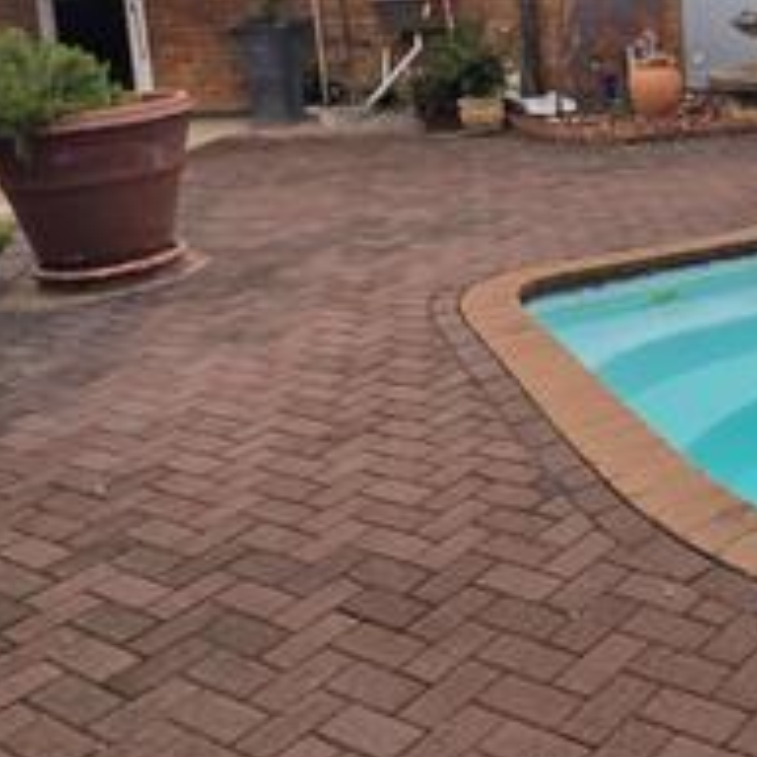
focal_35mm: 48
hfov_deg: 32.3
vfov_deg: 33.8
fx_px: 1188
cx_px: 773
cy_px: 106
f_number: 1.9
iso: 64
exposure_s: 1/2000
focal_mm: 2.2
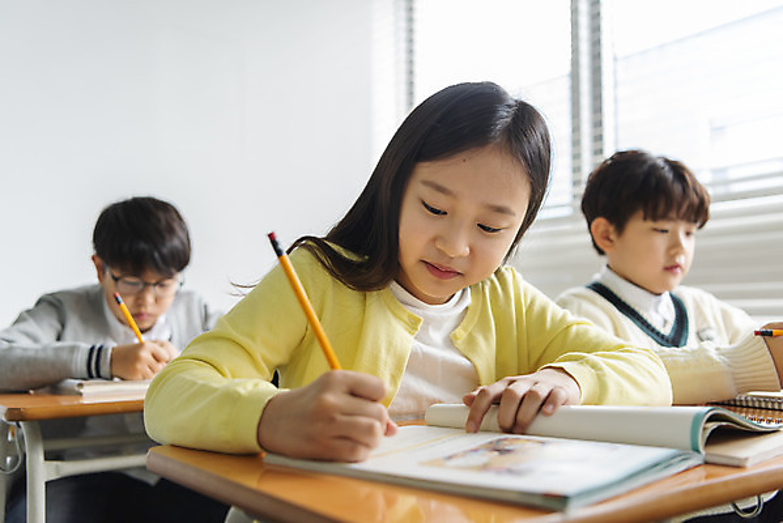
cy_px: 262
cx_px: 392
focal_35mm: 34
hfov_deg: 55.8
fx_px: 740
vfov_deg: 38.9
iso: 800
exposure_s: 1/100
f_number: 2.8
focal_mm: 34
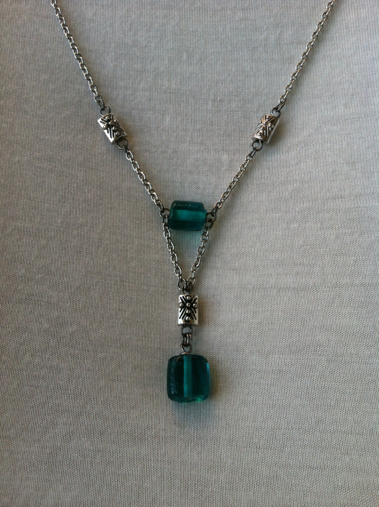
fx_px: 512
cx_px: 190
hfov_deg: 40.6
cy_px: 254
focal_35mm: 35
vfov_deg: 52.7
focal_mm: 3.85
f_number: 2.8
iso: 80
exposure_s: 1/183
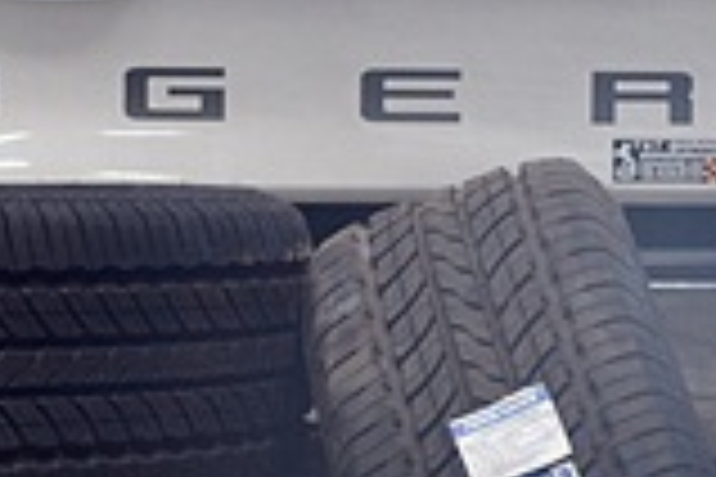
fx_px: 2884
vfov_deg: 9.4
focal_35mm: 145
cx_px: 266
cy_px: 380
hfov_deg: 14.1
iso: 800
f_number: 4.5
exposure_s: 1/80
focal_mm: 22
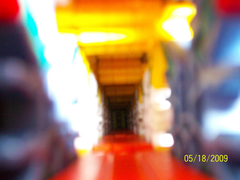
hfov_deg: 54.0
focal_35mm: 34
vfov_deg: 41.8
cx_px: 120
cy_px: 90
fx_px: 236
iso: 160
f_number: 2.8
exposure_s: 1/60
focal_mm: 5.7
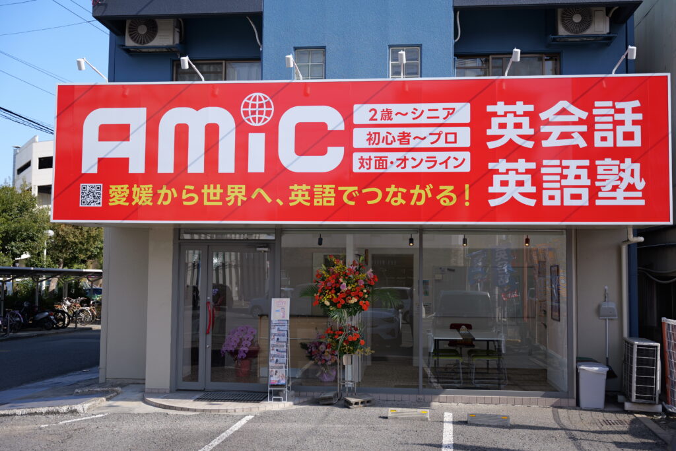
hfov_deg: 48.5
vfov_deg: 33.4
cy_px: 226
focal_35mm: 40
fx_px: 751
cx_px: 338
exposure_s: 1/800
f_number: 2.8
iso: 100
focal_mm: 40
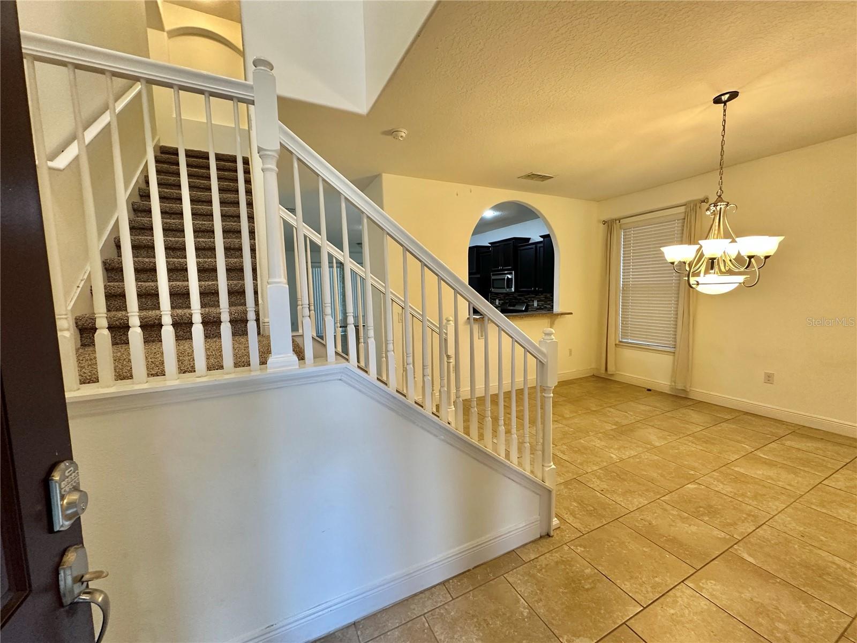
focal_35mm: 14
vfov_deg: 85.7
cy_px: 322
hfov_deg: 102.1
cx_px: 428
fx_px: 347
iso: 320
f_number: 2.2
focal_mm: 2.22
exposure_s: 1/120
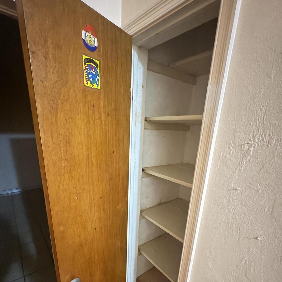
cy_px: 182
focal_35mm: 18
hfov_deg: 80.7
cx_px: 138
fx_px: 166
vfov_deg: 78.7
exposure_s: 1/15
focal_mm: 2.22
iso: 1250
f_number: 2.2
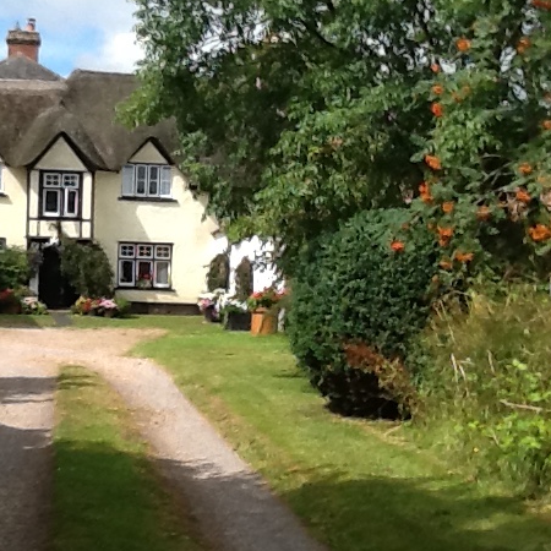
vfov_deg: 20.9
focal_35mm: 83
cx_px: 97
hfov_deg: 20.6
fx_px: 1495
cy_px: 214
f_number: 2.4
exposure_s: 1/923
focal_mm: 2.03
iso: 40
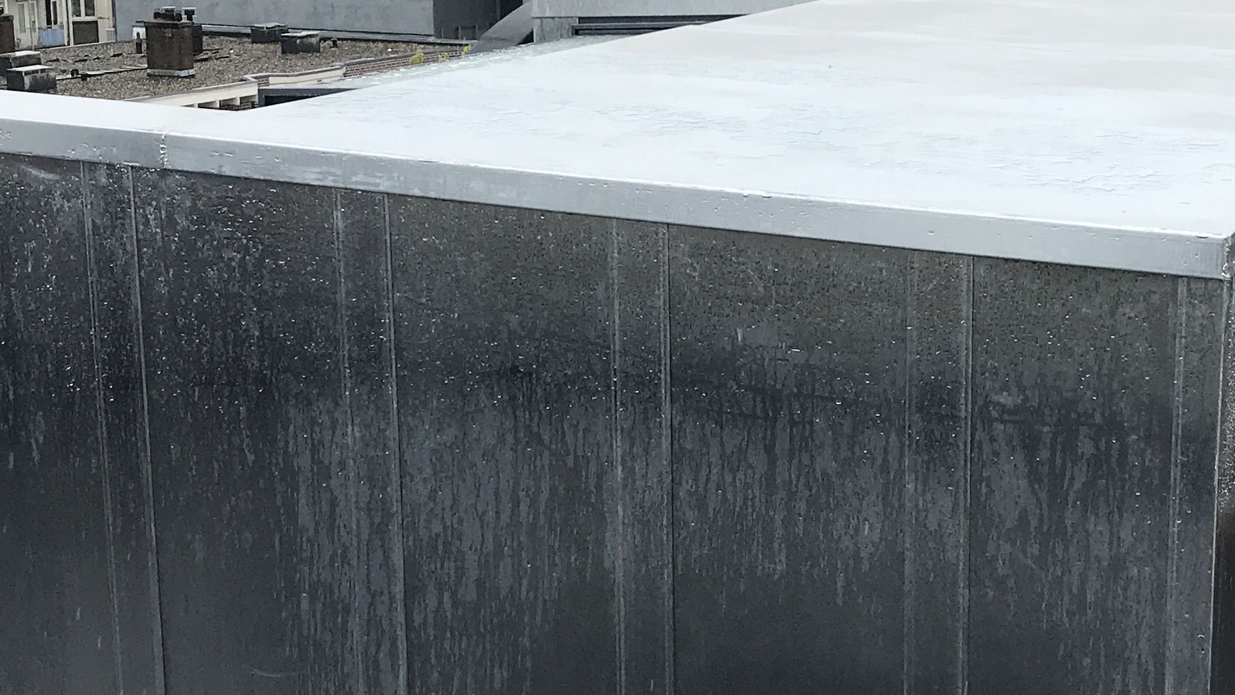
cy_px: 353
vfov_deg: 17.5
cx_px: 765
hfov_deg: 30.5
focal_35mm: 69
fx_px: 2260
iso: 20
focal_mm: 3.99
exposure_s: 1/679
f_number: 1.8
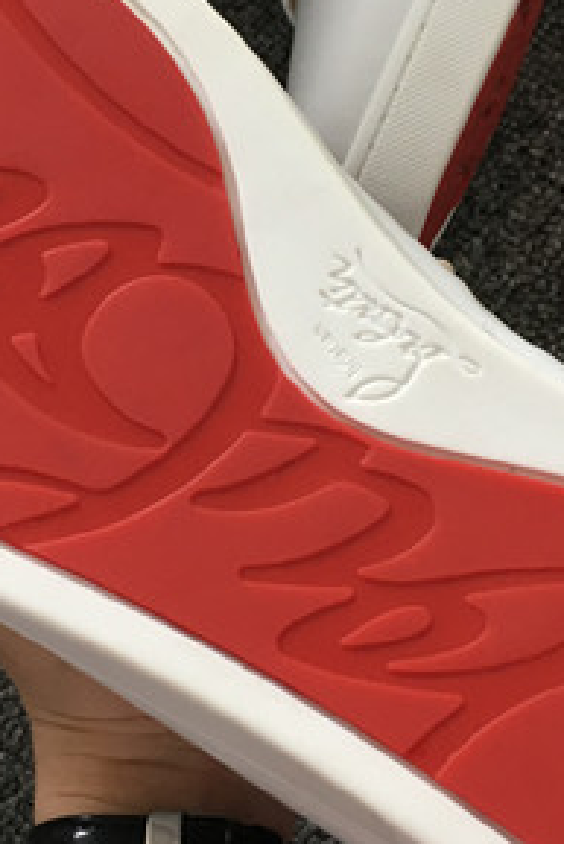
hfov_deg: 18.7
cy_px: 355
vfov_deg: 27.7
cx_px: 313
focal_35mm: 73
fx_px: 1713
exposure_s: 1/33
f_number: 2.2
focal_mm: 4.15
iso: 100
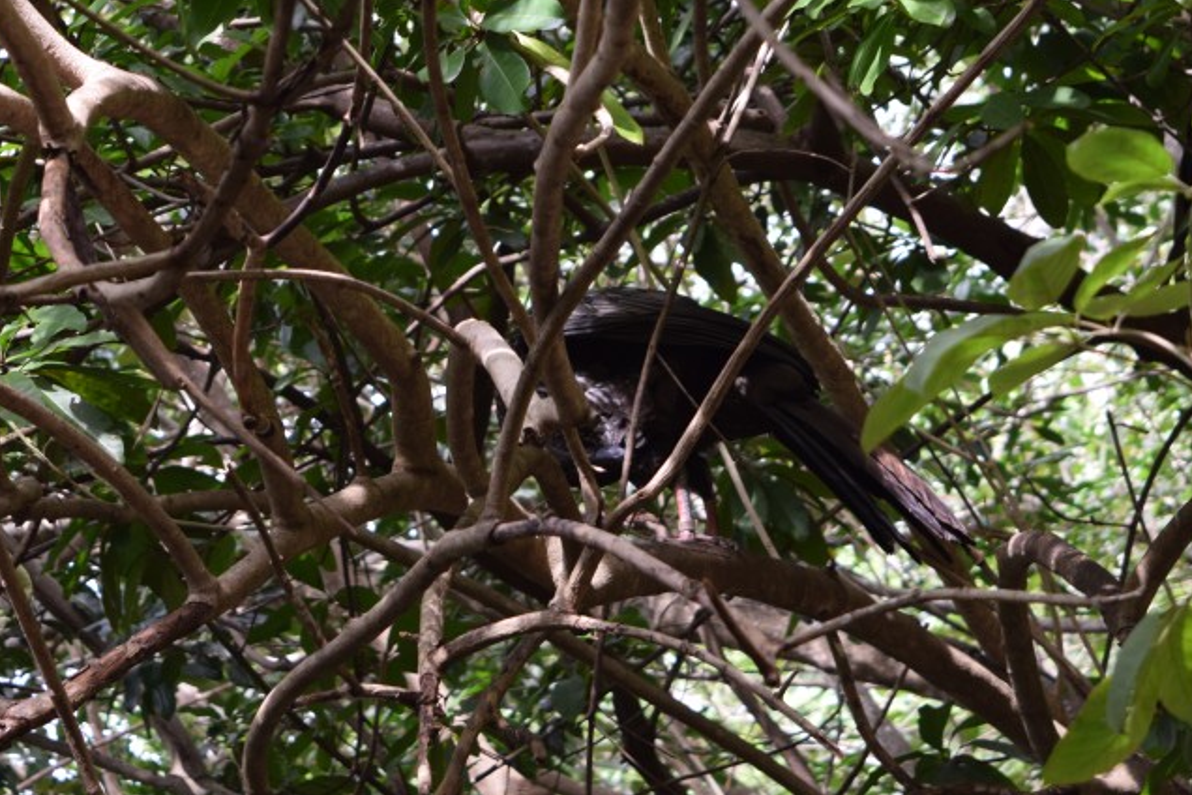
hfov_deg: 15.4
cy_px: 264
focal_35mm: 133
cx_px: 761
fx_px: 4397
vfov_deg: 10.3
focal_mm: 55
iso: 400
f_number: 5.6
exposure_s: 1/125
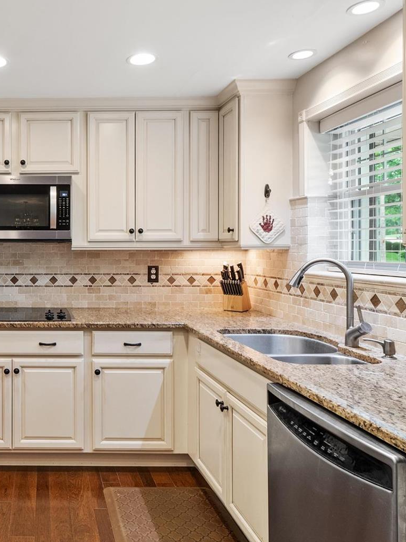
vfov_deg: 65.3
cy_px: 263
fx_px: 422
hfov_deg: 46.1
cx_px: 36
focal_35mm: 27
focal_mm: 9
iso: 400
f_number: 6.3
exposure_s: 1/5
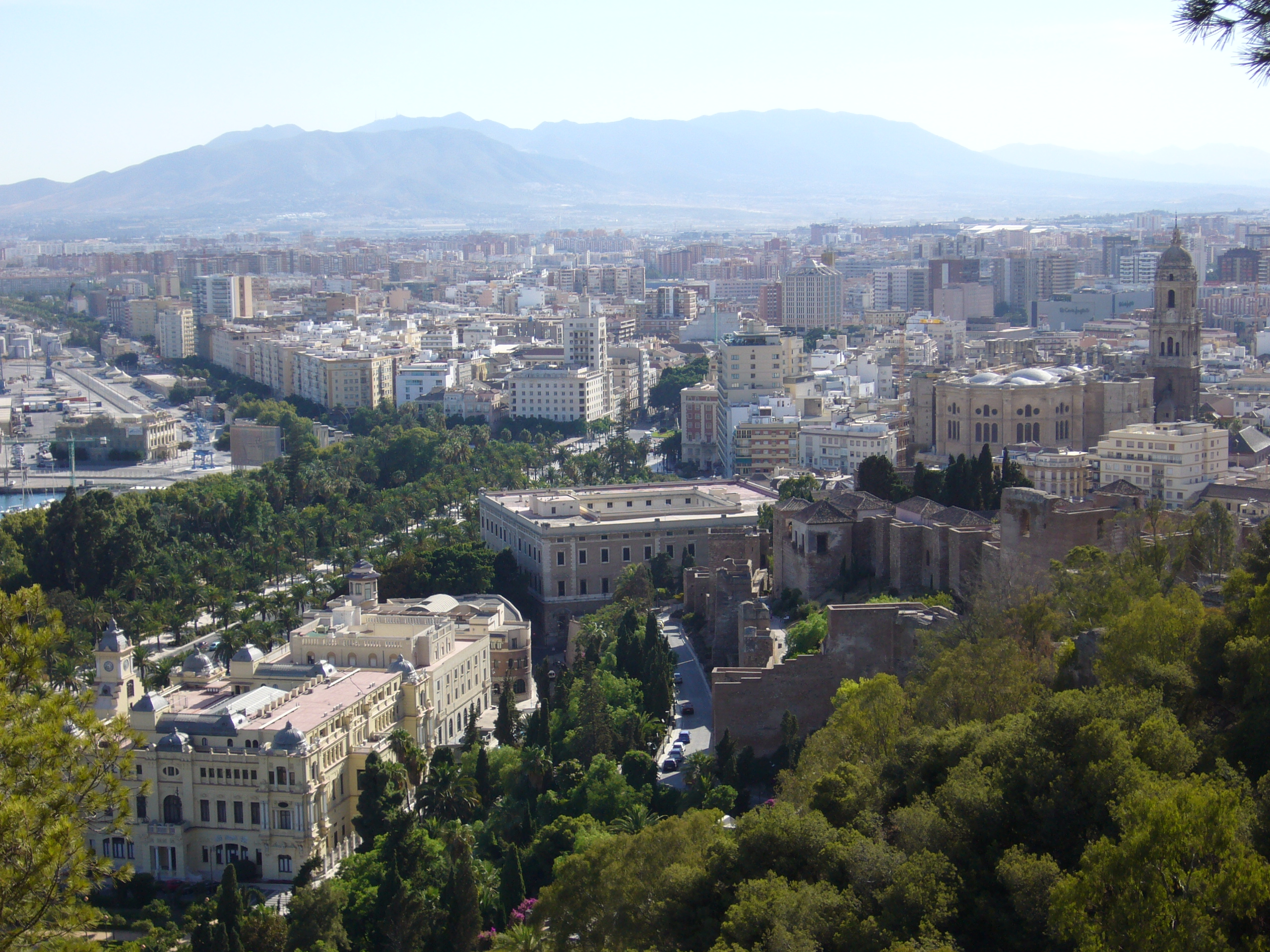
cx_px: 635
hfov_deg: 30.7
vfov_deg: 23.3
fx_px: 2311
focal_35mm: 63
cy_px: 476
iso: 80
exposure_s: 1/500
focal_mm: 10.4
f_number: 3.8
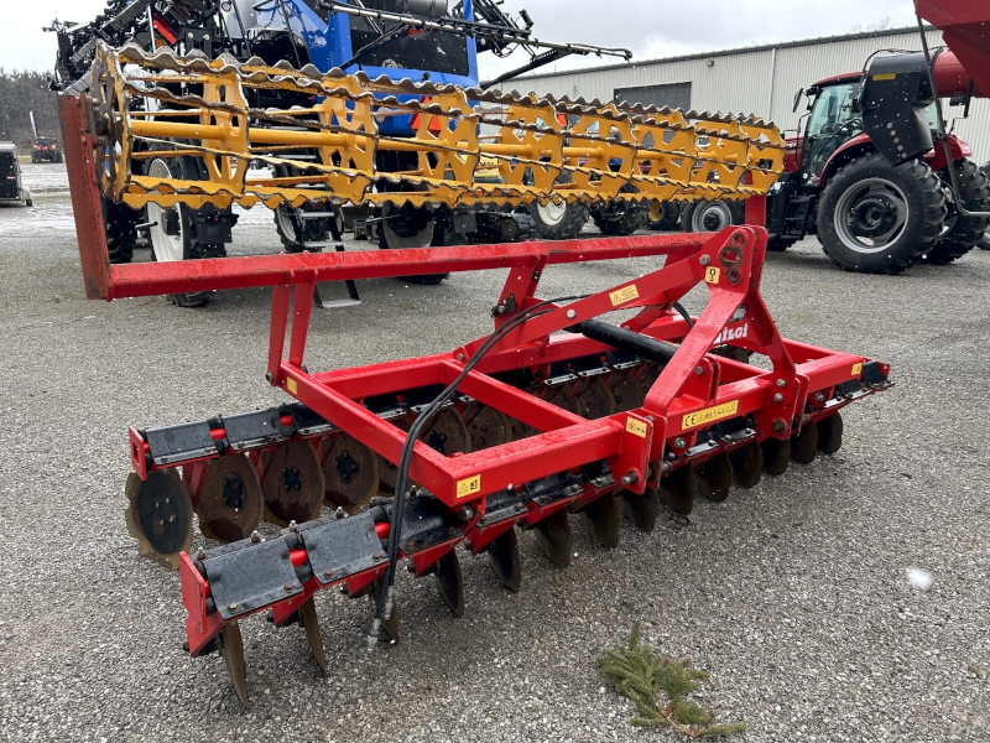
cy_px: 372
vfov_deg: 53.1
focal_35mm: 26
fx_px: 744
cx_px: 495
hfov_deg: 67.3
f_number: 1.5
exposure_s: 1/632
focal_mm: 5.7
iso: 50
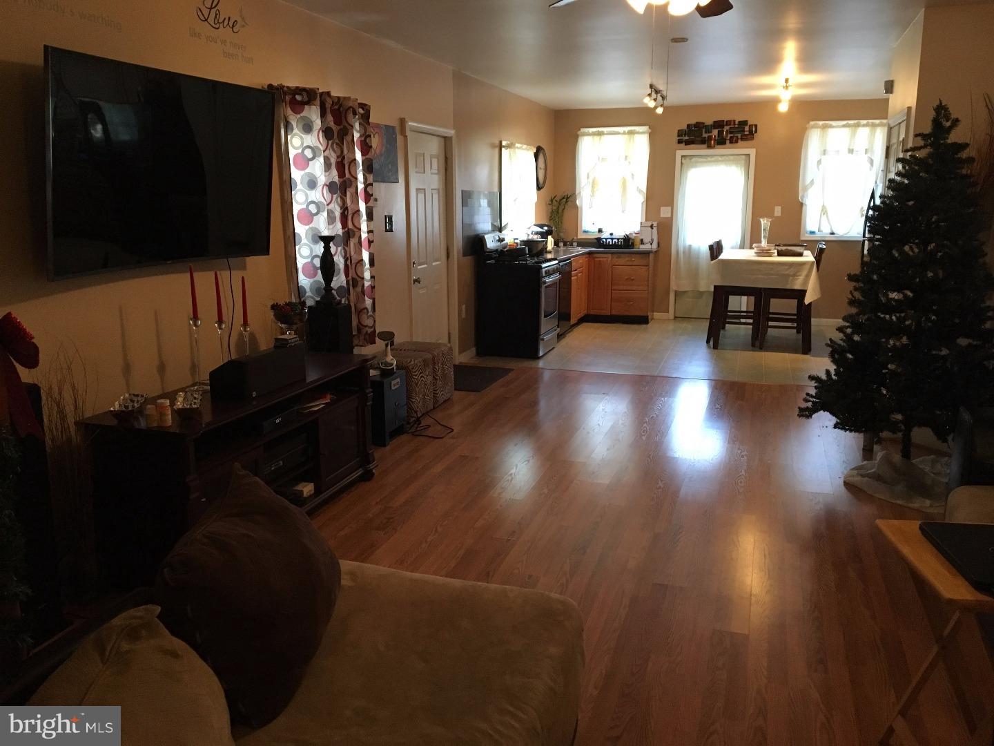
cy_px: 373
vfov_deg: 48.2
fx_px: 833
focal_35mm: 29
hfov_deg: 61.7
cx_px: 497
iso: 200
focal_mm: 4.15
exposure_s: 1/30
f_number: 2.2
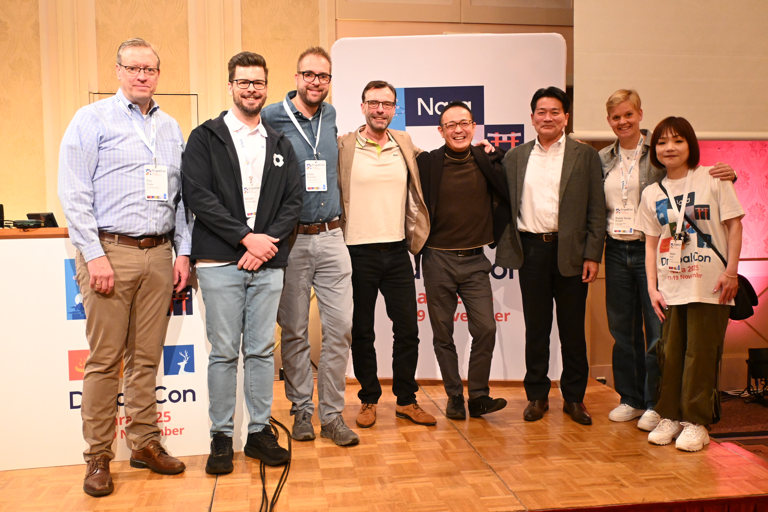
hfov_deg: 56.1
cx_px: 384
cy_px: 256
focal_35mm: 34
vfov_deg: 39.1
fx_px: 720
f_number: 4
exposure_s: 1/80
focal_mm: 22.5
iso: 3200
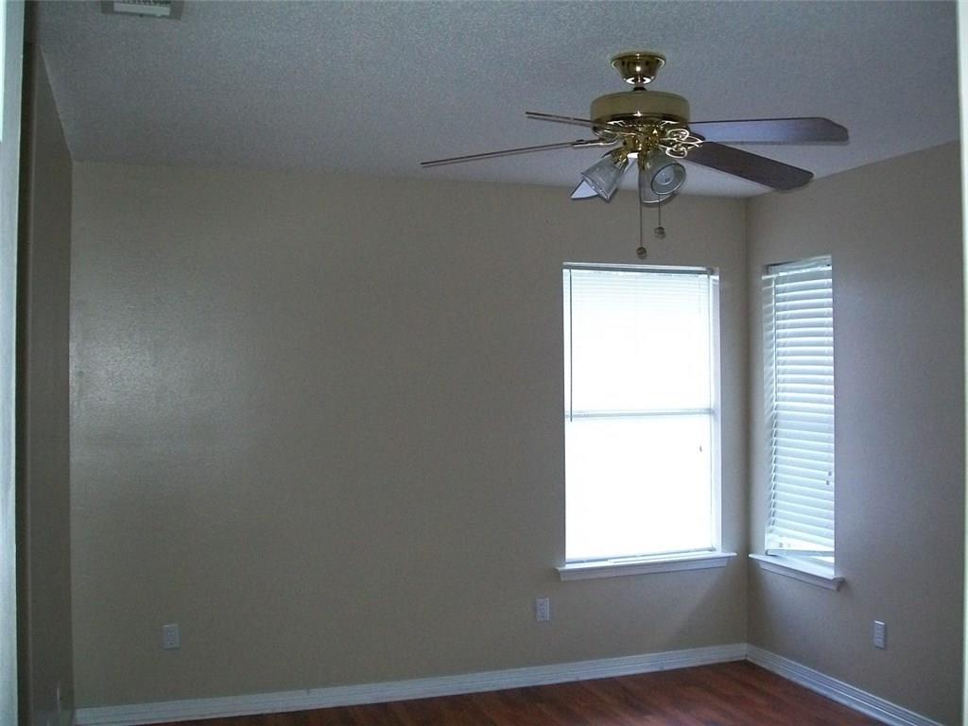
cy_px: 363
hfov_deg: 51.4
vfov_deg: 39.7
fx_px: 1007
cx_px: 484
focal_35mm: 36
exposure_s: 1/60
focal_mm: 6
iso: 160
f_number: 2.7
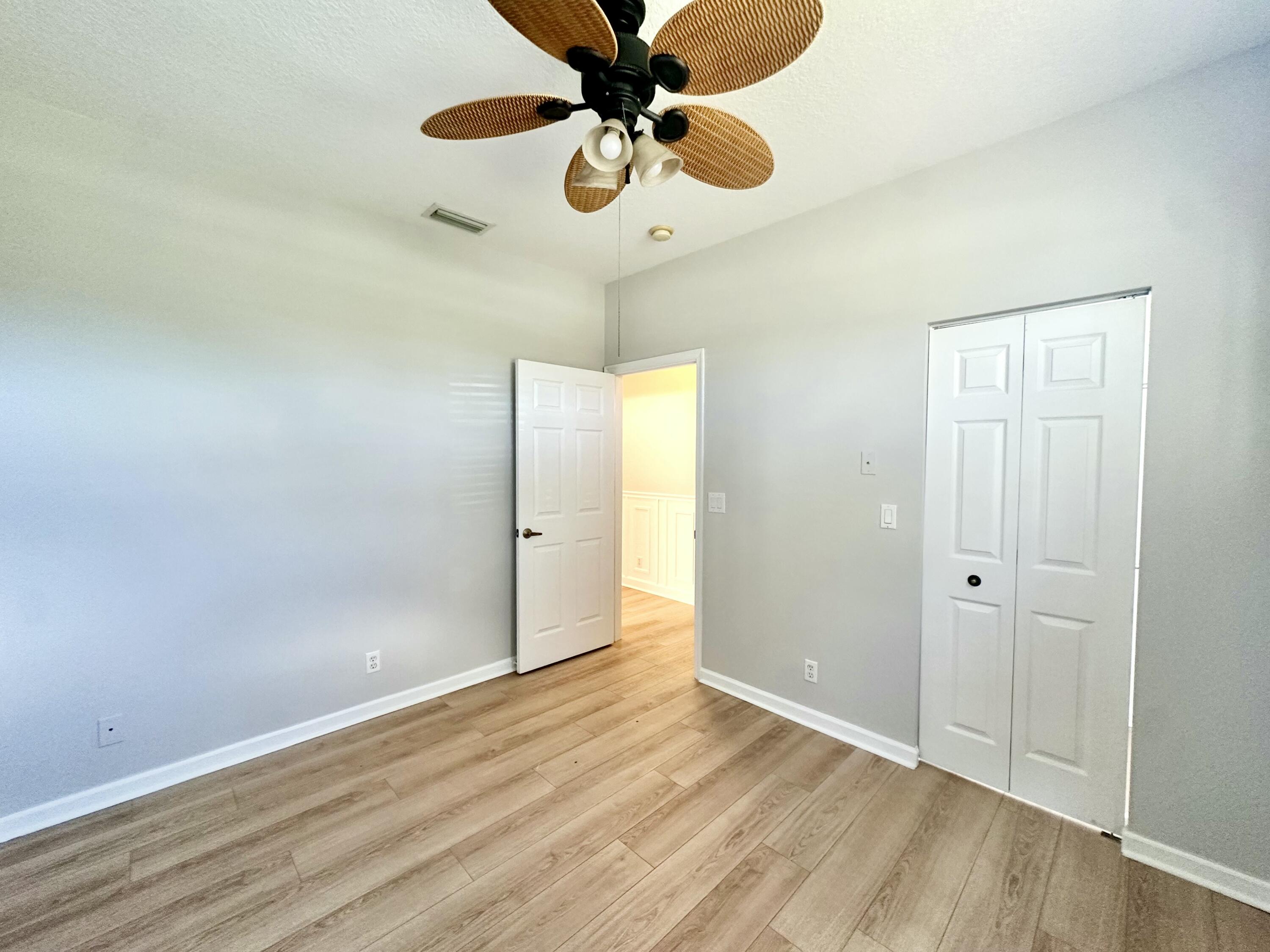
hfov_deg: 102.1
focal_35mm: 14
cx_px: 635
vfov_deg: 85.7
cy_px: 476
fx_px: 514
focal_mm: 2.22
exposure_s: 1/60
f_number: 2.2
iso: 250
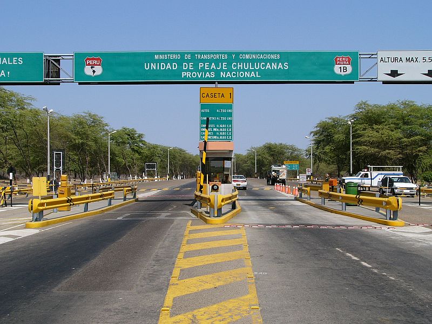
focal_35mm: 43
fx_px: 537
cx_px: 216
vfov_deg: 33.6
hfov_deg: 43.9
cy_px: 162
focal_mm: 7.2
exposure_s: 1/500
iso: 50
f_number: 5.2
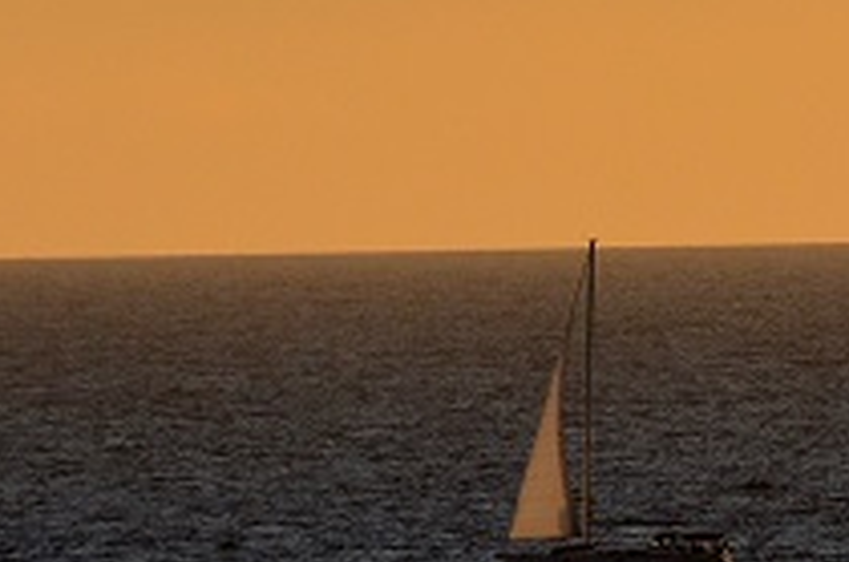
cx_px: 556
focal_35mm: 1852
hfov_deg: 1.1
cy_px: 346
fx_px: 43577
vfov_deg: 0.7
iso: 400
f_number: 5.6
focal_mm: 260
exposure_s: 1/2000
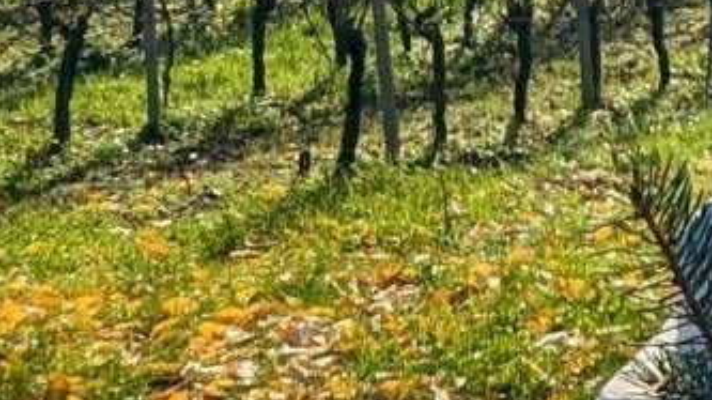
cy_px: -165
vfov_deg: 8.9
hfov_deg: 13.5
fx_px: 2529
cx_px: 1469
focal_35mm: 134
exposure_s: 1/6623
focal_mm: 2.35
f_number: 2.2
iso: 50
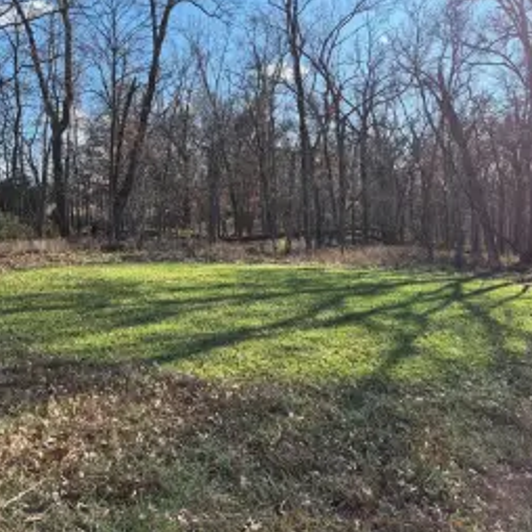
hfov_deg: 51.1
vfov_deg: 50.9
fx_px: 556
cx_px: 245
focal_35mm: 32
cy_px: 220
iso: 25
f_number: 1.8
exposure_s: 1/1224
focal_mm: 5.4
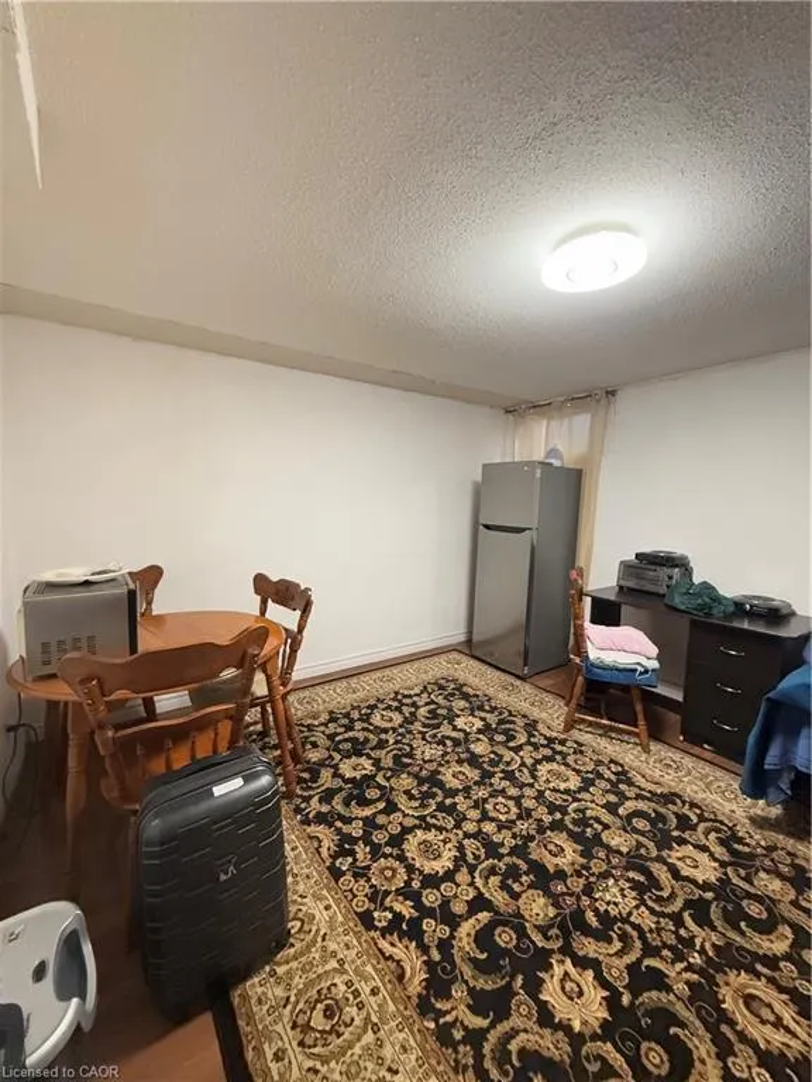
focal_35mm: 14
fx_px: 438
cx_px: 406
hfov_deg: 85.7
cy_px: 541
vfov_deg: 102.1
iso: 800
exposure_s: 1/60
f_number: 2.2
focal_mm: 2.22
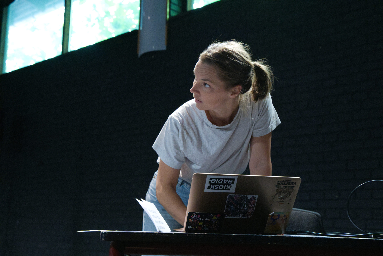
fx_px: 522
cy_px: 128
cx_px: 192
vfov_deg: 27.6
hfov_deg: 40.3
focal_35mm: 49
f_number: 5.6
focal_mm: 49
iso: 6400
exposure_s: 1/250
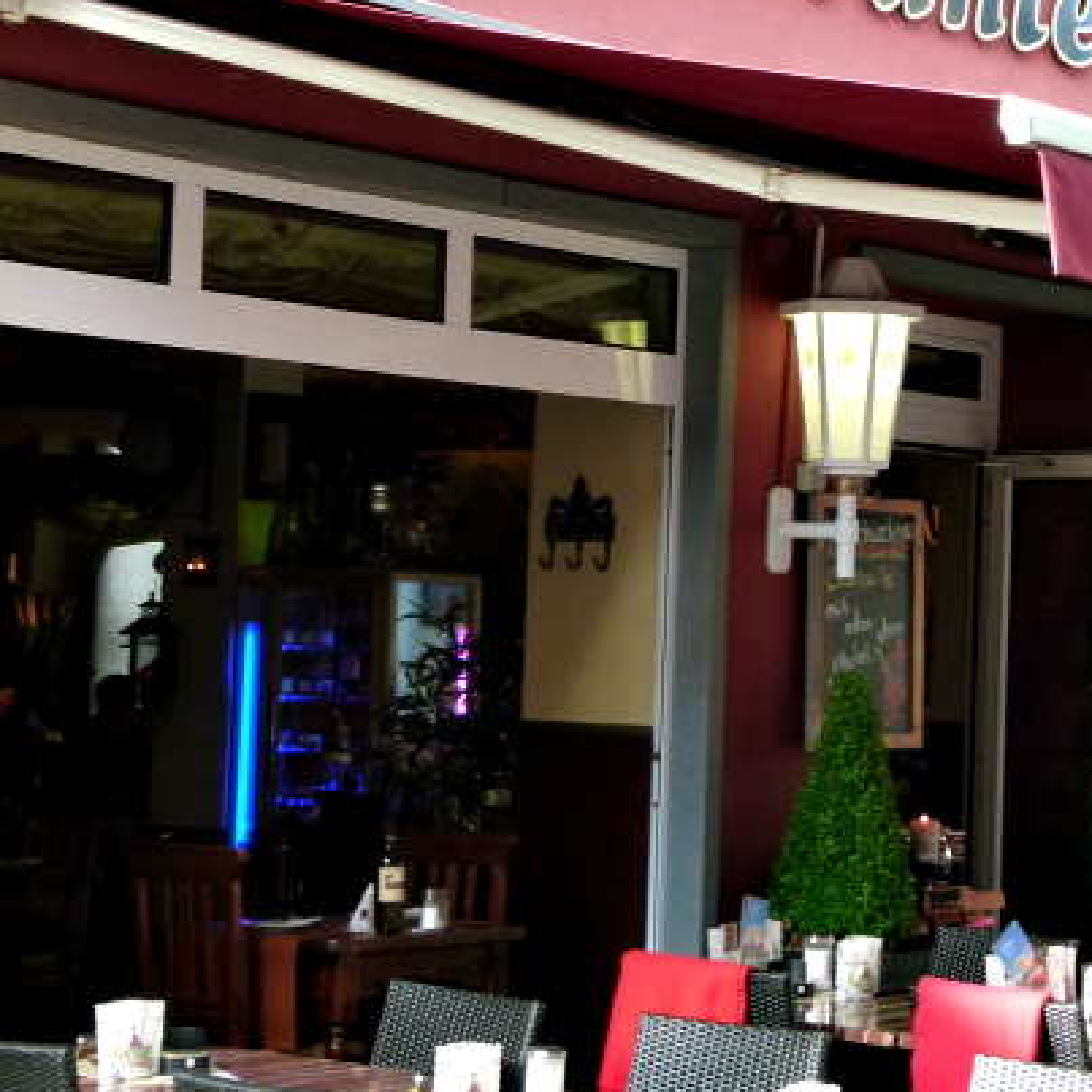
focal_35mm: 100
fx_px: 3569
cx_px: 975
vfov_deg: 17.4
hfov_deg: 17.2
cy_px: 412
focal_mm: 10.2
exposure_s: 1/40
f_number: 4
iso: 160
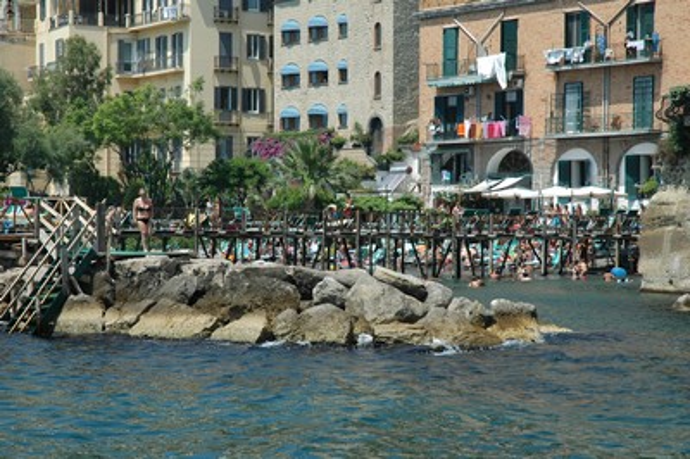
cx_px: 345
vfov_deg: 13.0
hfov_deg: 19.5
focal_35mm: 105
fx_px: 2011
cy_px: 230
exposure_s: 1/350
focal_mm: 70
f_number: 9.5
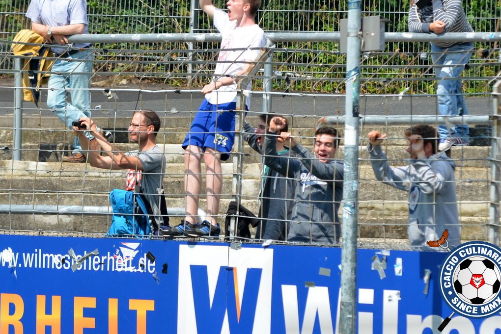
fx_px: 4914
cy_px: 144
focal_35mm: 353
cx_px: 251
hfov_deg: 5.8
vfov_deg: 3.9
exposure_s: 1/1600
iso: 400
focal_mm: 200
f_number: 6.3
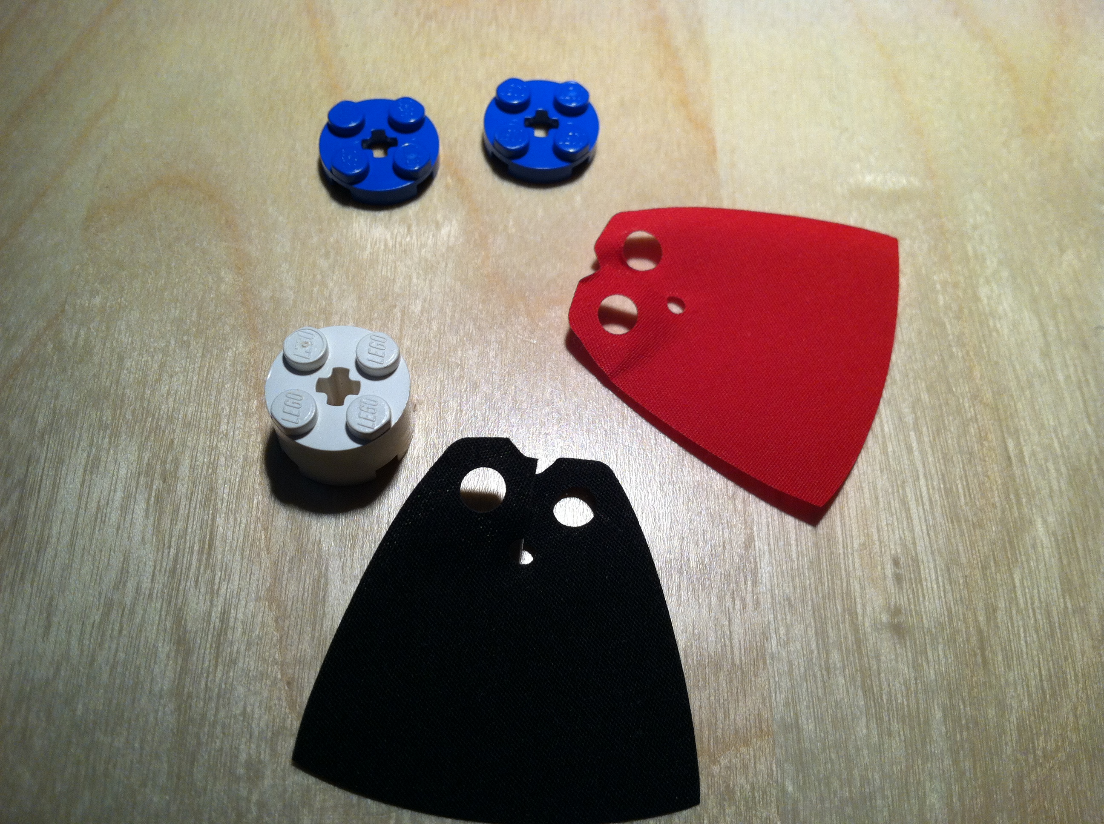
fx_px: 1115
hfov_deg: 52.7
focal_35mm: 35
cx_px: 552
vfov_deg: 40.6
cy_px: 412
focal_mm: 3.85
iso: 80
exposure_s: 1/60
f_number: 2.8
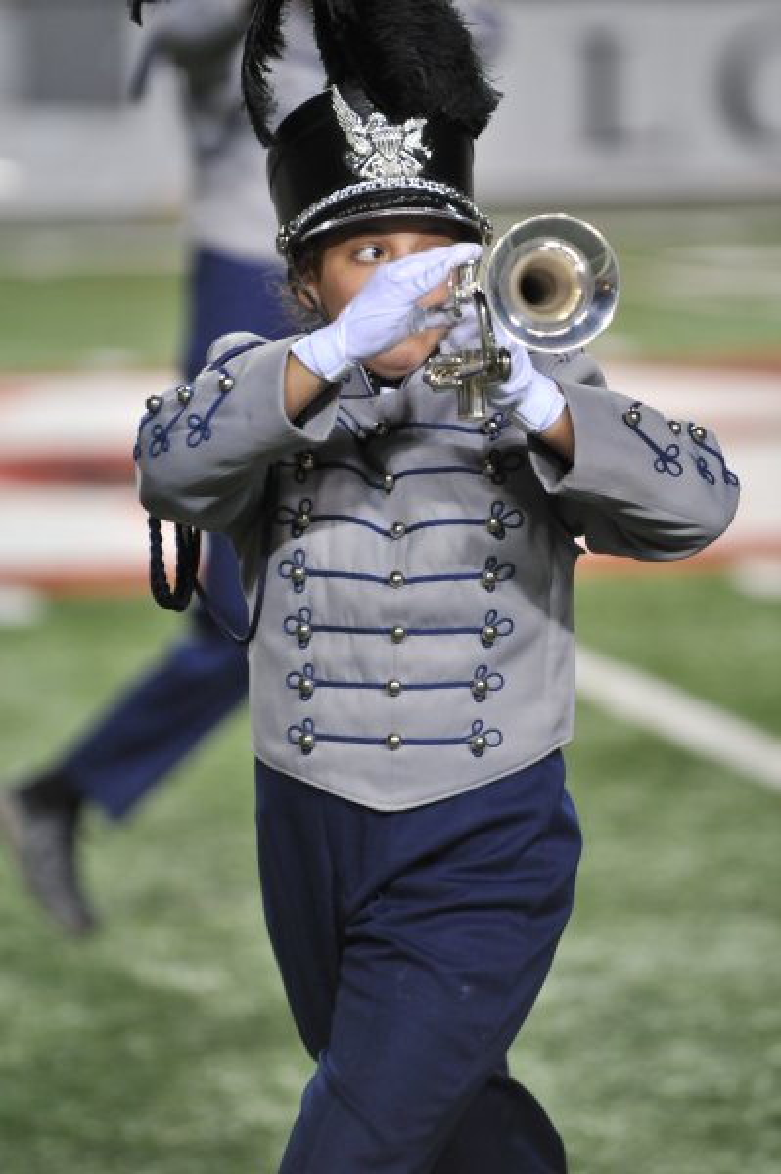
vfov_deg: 6.9
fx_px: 9779
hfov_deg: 4.6
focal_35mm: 300
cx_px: 390
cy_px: 587
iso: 800
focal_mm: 200
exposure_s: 1/250
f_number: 2.8
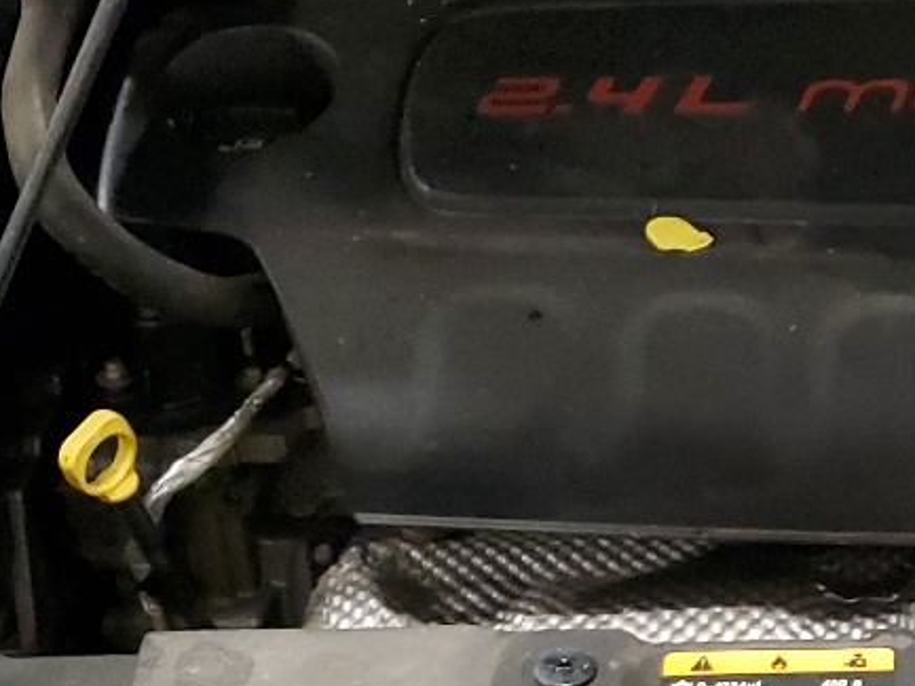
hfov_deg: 19.5
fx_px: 2538
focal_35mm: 96
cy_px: 732
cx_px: 1029
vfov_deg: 15.1
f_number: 1.5
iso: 305
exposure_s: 1/24
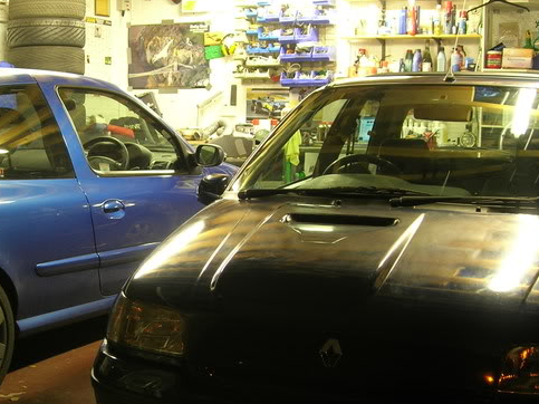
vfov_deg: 23.3
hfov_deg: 30.4
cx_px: 162
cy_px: 229
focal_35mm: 63
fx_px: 981
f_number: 2.8
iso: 64
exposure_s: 1/2.8
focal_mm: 7.8
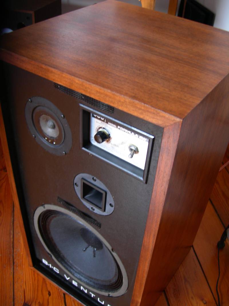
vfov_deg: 49.0
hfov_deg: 37.7
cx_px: 114
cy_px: 153
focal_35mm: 38
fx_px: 335
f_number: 2.8
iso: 50
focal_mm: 7.8
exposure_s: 1/4.7
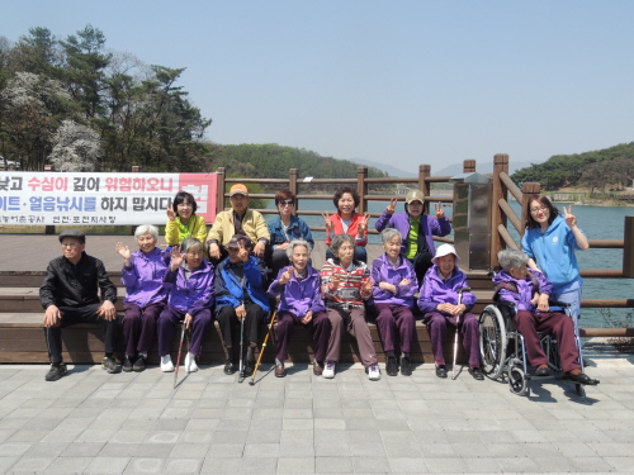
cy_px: 238
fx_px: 604
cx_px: 317
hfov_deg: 55.4
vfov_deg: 42.9
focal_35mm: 33
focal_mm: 5.8
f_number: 3.2
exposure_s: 1/1000
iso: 100
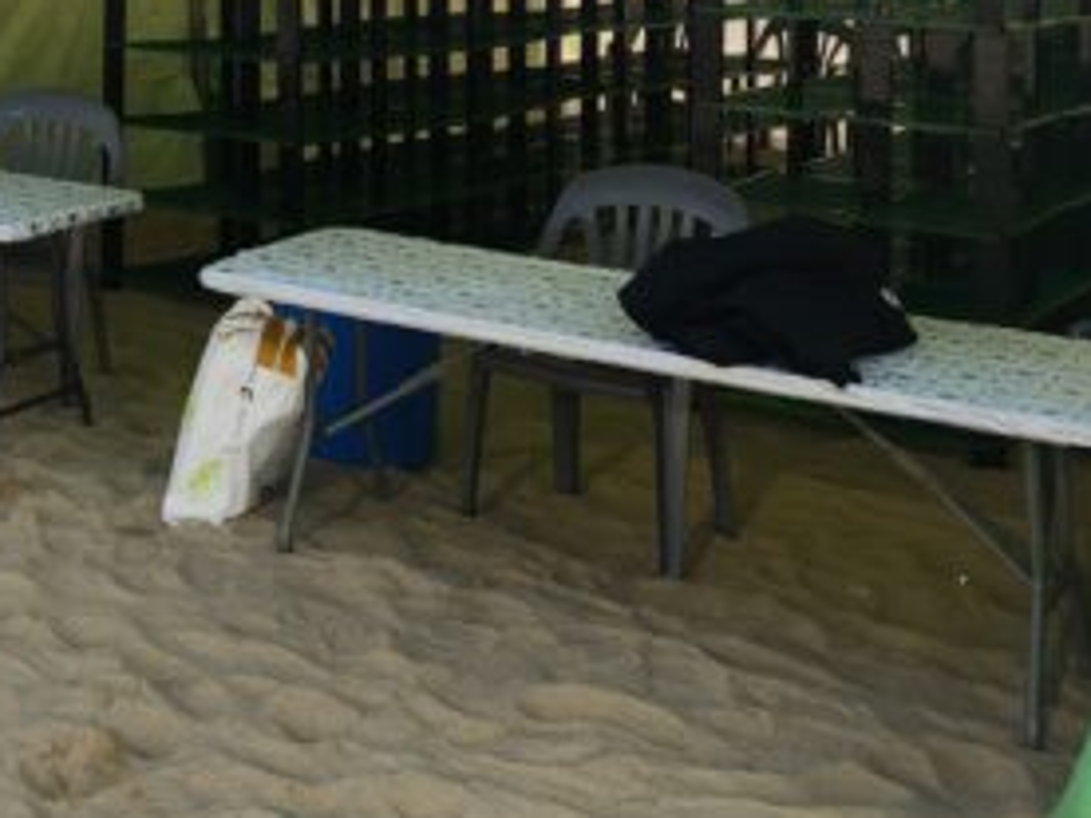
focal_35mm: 64
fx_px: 2017
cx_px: -360
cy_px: -237
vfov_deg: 20.9
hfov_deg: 25.6
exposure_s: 1/1000
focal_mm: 5.4
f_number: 1.8
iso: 20
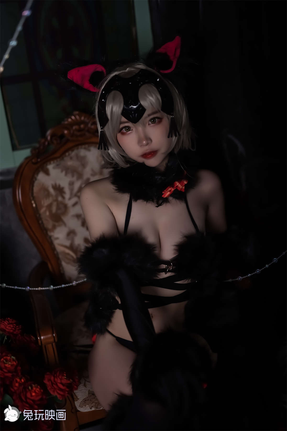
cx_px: 144
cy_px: 216
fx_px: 597
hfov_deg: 27.0
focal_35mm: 50
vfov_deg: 39.6
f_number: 1.4
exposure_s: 1/250
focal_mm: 50
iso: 64
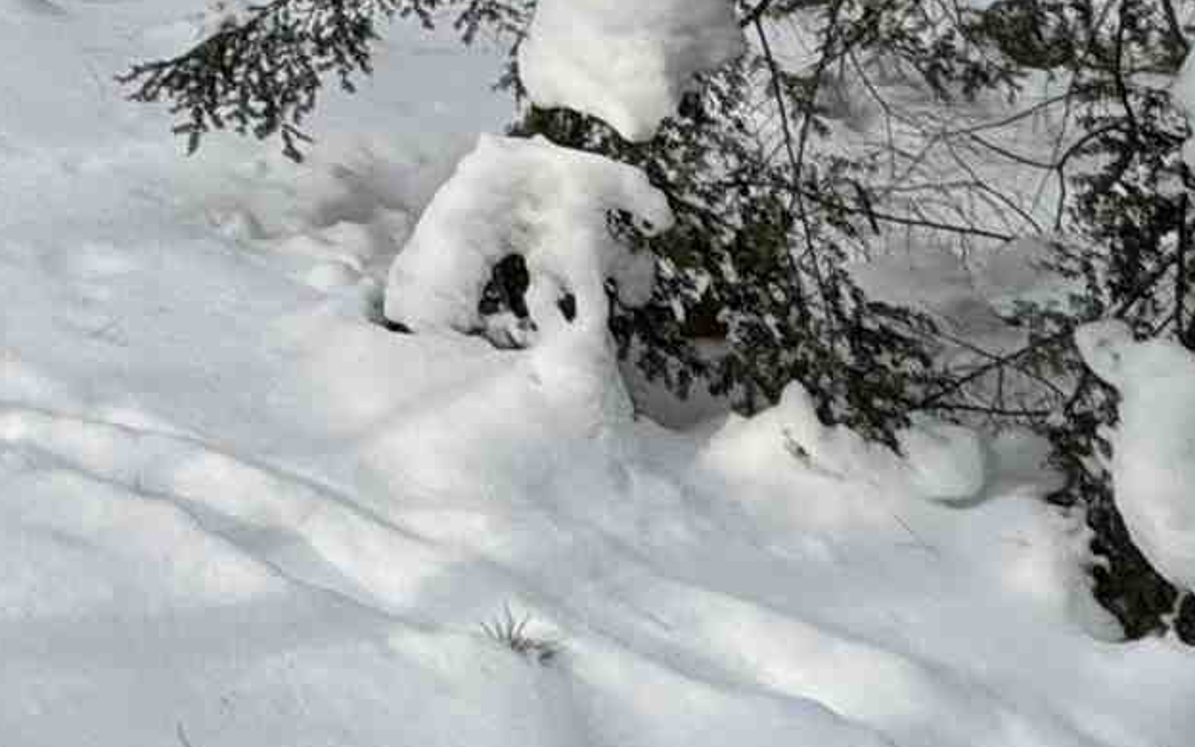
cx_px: -868
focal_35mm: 73
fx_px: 2377
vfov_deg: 14.5
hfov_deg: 20.9
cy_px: -787
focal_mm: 2.22
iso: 40
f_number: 2.2
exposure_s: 1/202
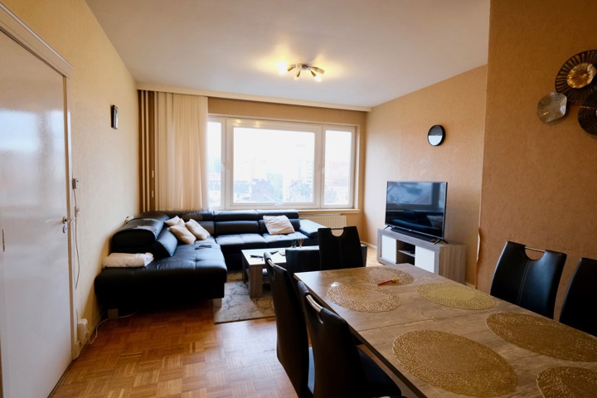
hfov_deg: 90.0
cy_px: 199
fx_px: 298
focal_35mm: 18
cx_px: 298
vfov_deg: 67.4
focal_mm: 12
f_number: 4
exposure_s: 1/30
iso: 2500
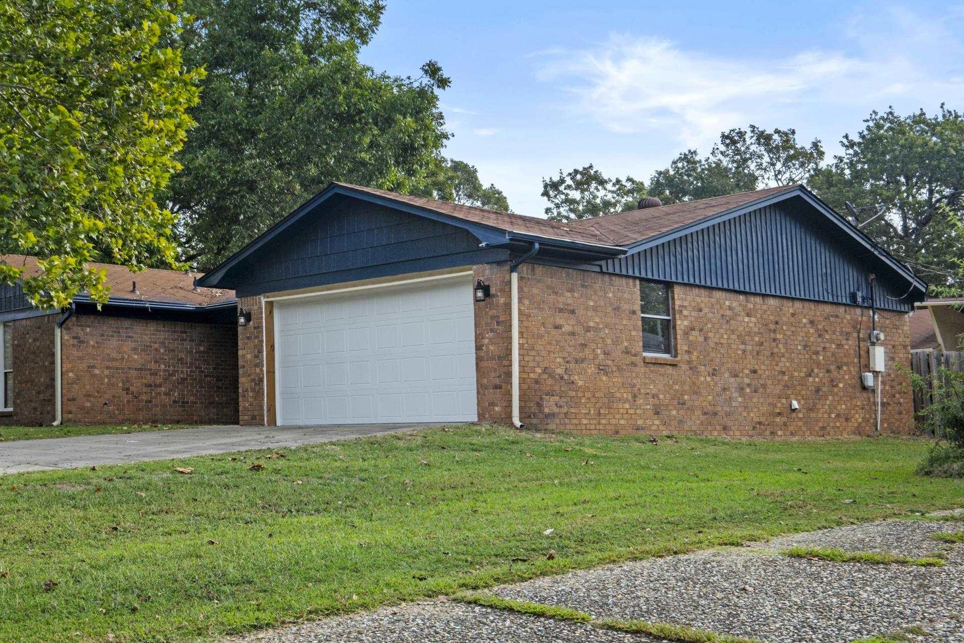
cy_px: 366
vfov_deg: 28.6
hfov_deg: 41.7
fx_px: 1259
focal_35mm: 47
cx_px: 392
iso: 400
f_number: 11
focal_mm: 24
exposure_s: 1/15
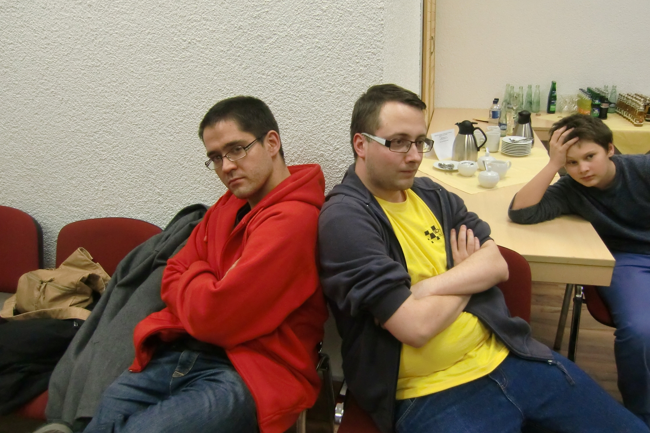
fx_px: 487
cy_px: 195
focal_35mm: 27
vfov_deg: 47.9
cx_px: 342
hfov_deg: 67.3
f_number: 3.2
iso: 400
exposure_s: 1/40
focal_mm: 4.3
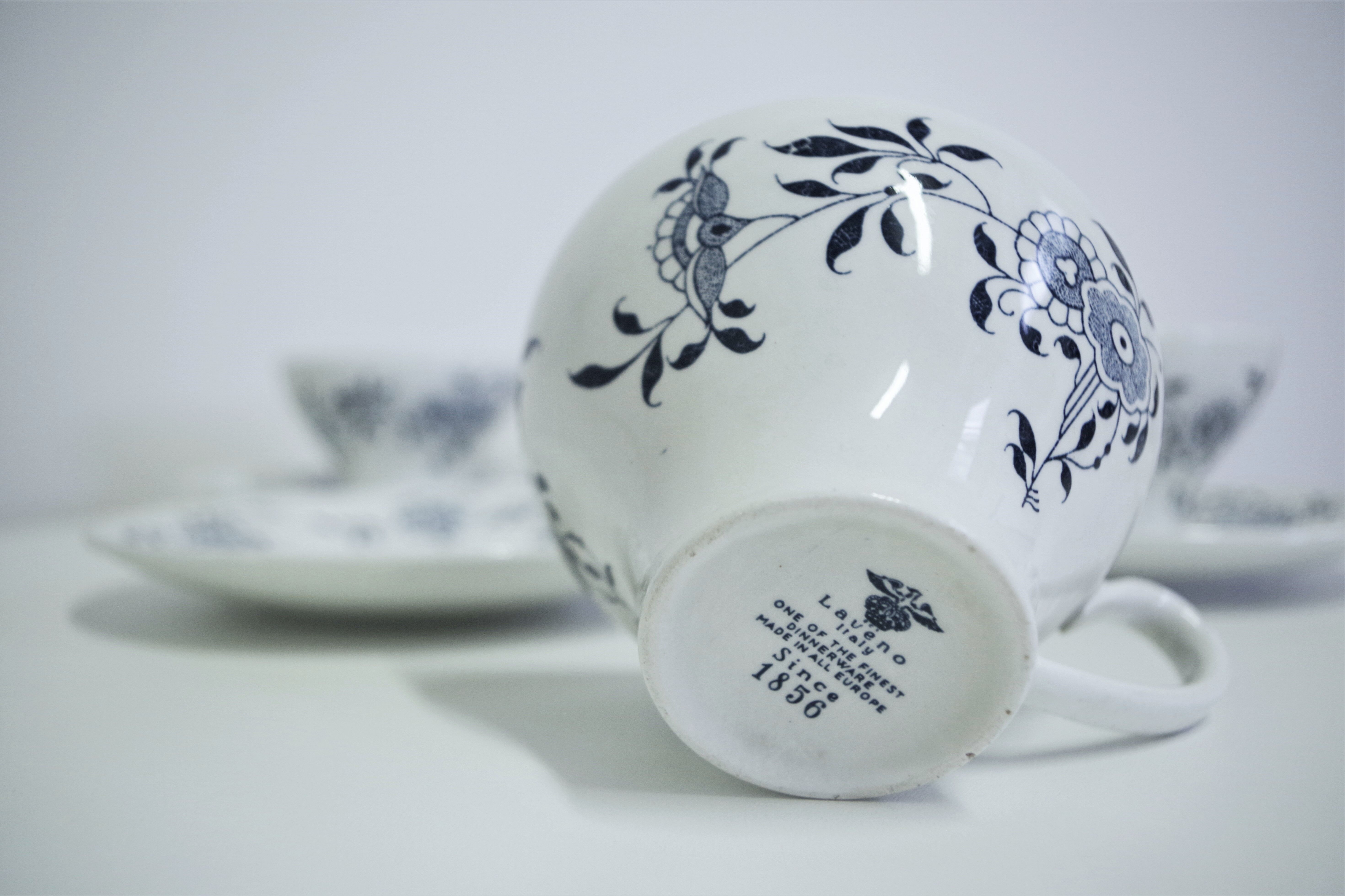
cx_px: 672
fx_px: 1158
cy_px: 448
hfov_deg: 60.3
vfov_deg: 42.3
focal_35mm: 31
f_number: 4
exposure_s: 1/60
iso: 400
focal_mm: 21.25
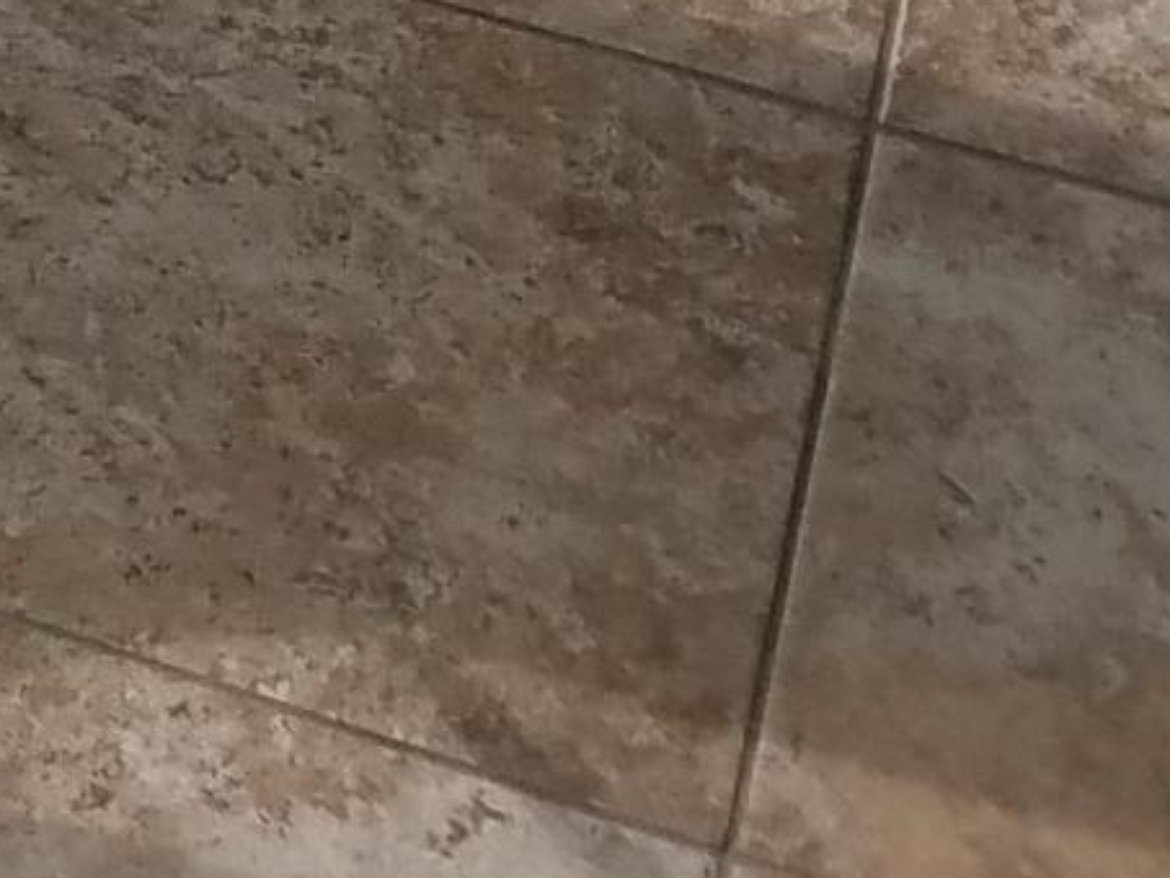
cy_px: -1611
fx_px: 5815
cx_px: -1390
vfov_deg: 7.7
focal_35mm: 172
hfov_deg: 10.3
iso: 40
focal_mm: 4.2
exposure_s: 1/1928
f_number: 1.7
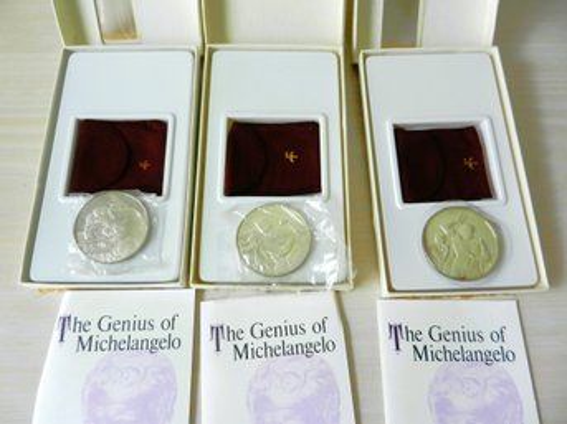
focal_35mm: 25
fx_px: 409
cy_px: 212
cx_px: 284
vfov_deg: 54.9
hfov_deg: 69.4
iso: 160
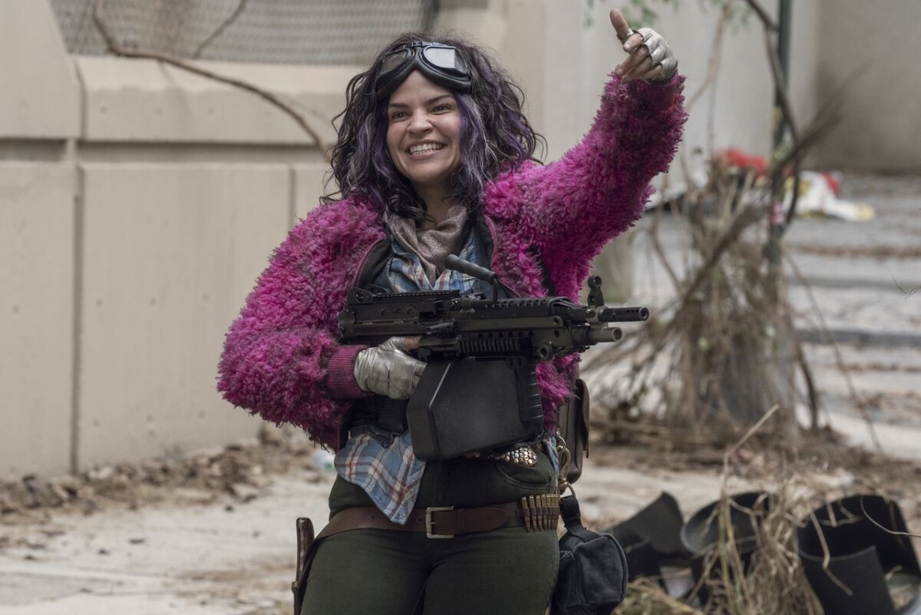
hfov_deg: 7.4
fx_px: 7140
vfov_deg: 4.9
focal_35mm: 279
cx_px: 460
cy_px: 308
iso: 2000
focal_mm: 186
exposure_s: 1/400
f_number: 8
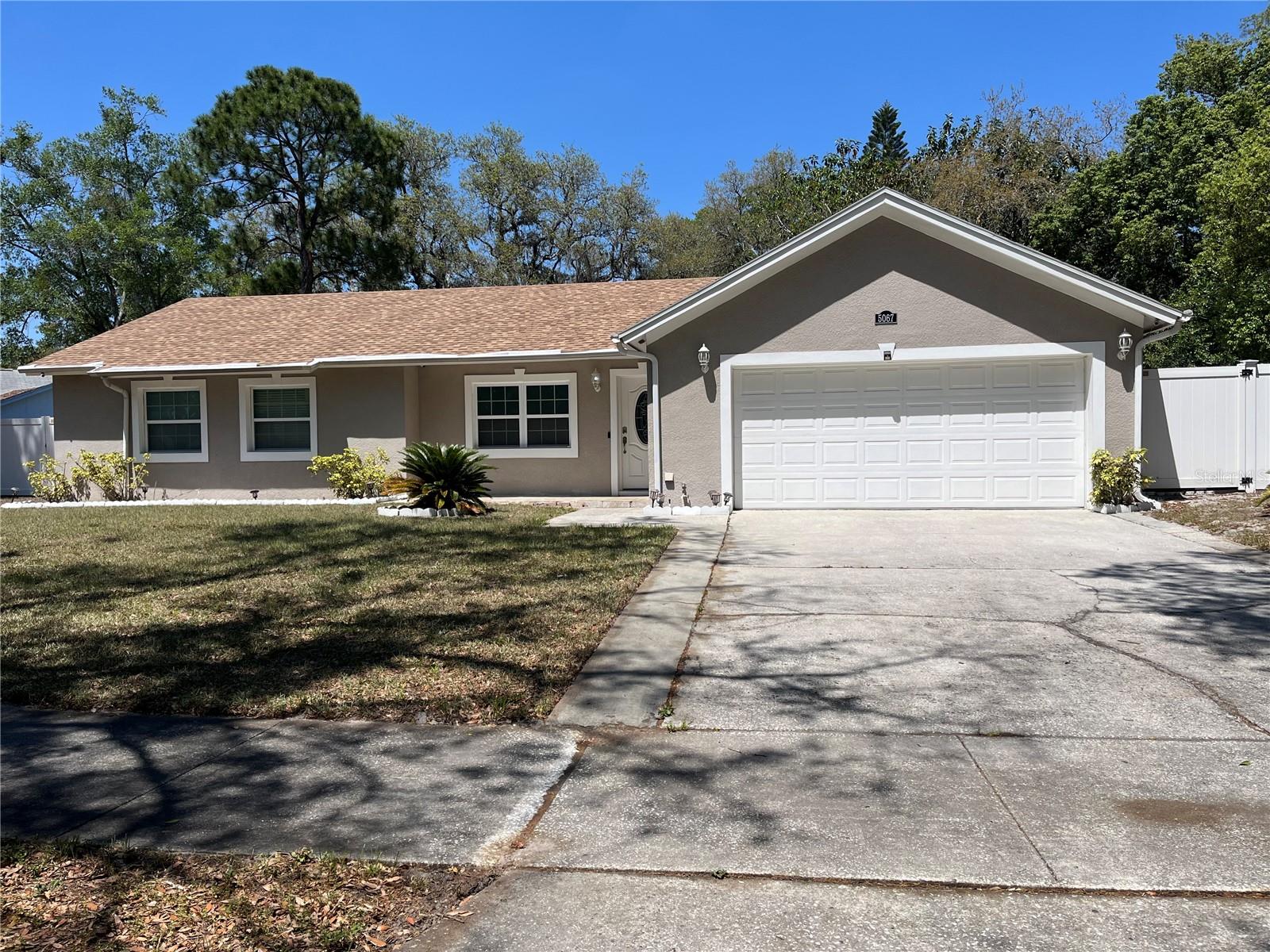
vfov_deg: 53.1
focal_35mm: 26
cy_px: 476
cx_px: 635
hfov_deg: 67.3
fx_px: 954
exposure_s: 1/4310
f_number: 1.6
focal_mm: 5.1
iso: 50
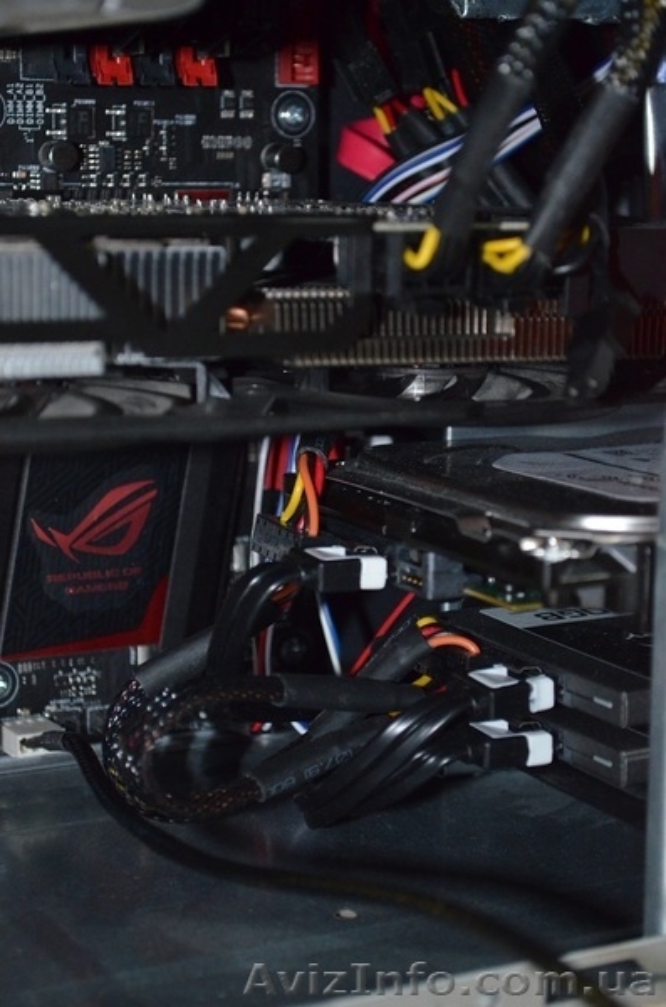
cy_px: 504
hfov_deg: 18.8
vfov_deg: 28.1
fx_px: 2008
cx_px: 333
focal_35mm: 72
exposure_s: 1/60
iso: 3200
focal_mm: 48
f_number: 5.6
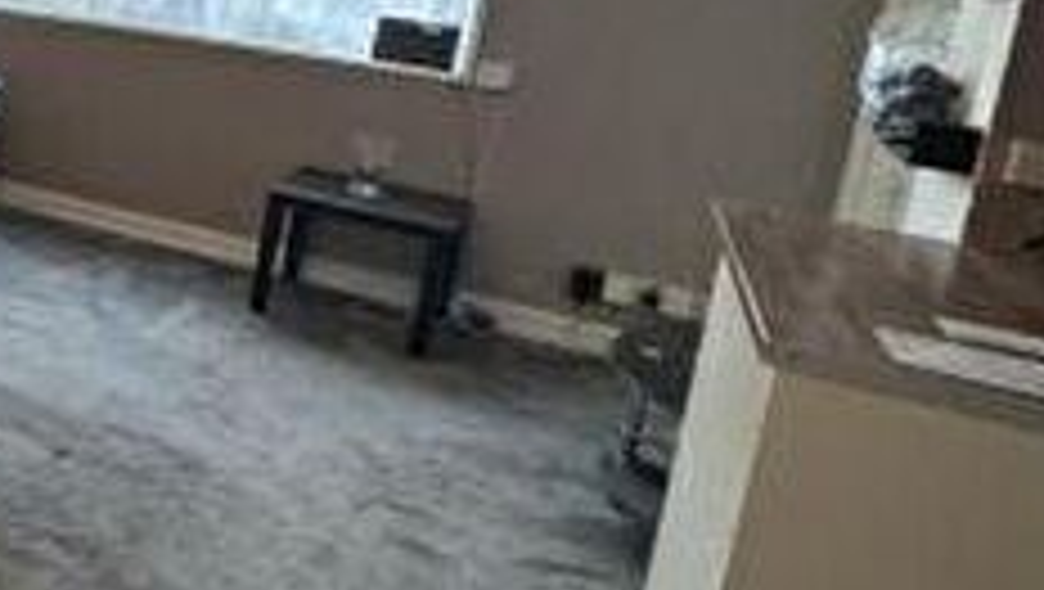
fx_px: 1275
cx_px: -360
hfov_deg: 32.0
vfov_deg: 25.2
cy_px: 47
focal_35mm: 46
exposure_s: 1/50
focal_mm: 2.22
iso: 400
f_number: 2.2
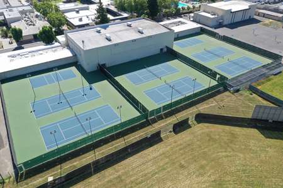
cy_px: 94
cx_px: 142
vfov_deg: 46.4
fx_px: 220
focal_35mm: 28
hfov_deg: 65.5
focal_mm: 10.26
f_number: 5.6
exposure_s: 1/320
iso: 100
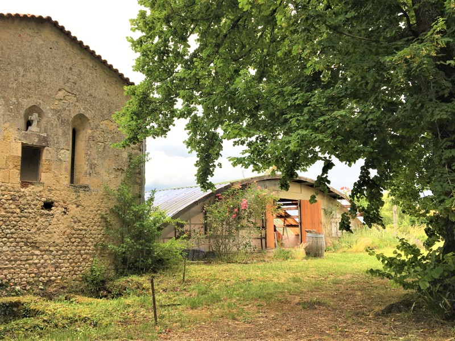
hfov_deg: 61.7
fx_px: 381
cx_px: 228
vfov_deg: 48.2
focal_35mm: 29
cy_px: 170
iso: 25
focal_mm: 4.15
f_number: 2.2
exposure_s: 1/434
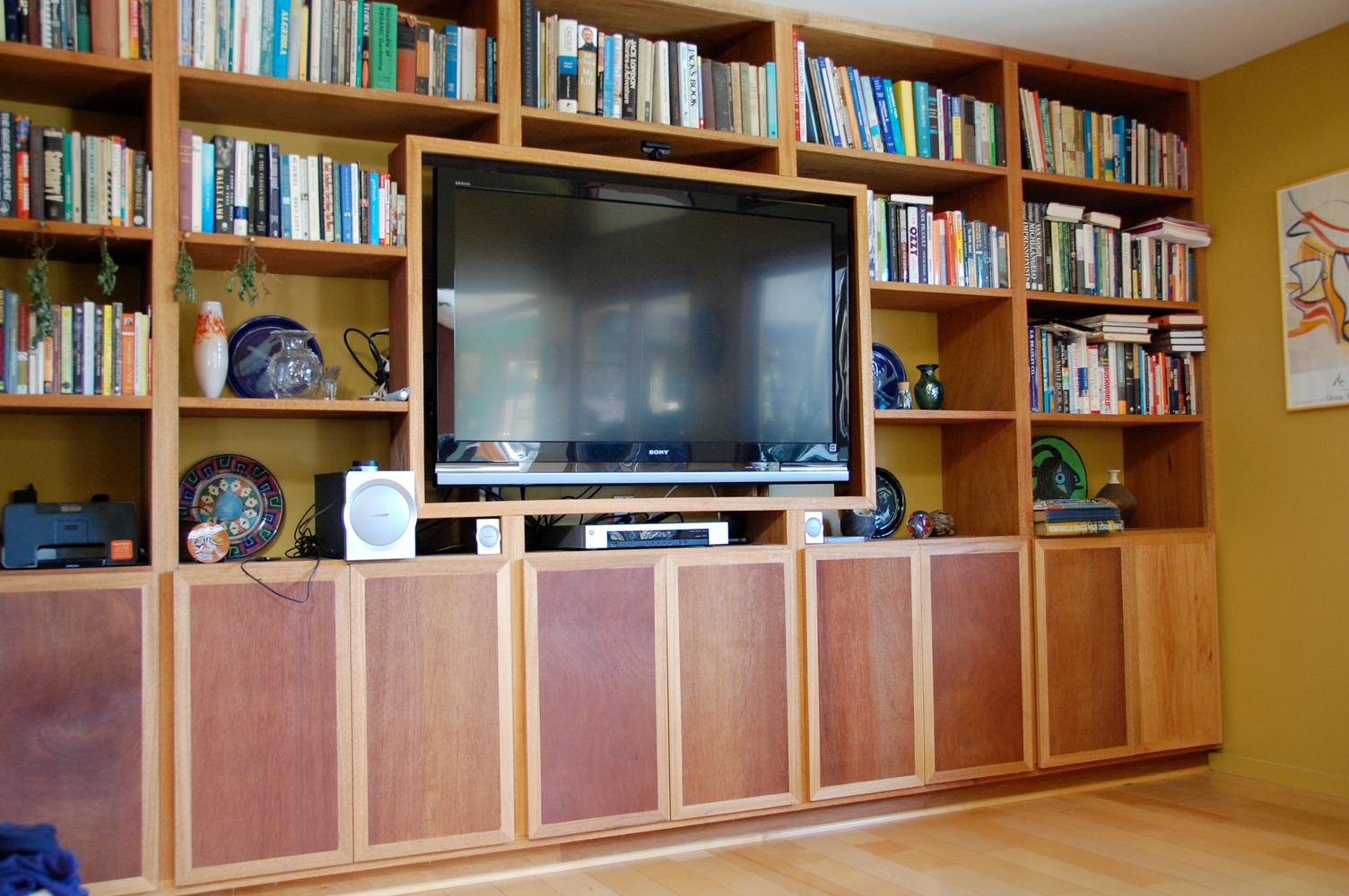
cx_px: 674
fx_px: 1235
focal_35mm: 33
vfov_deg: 39.9
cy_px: 448
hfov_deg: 57.3
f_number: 3.8
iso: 800
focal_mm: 22
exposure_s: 1/30
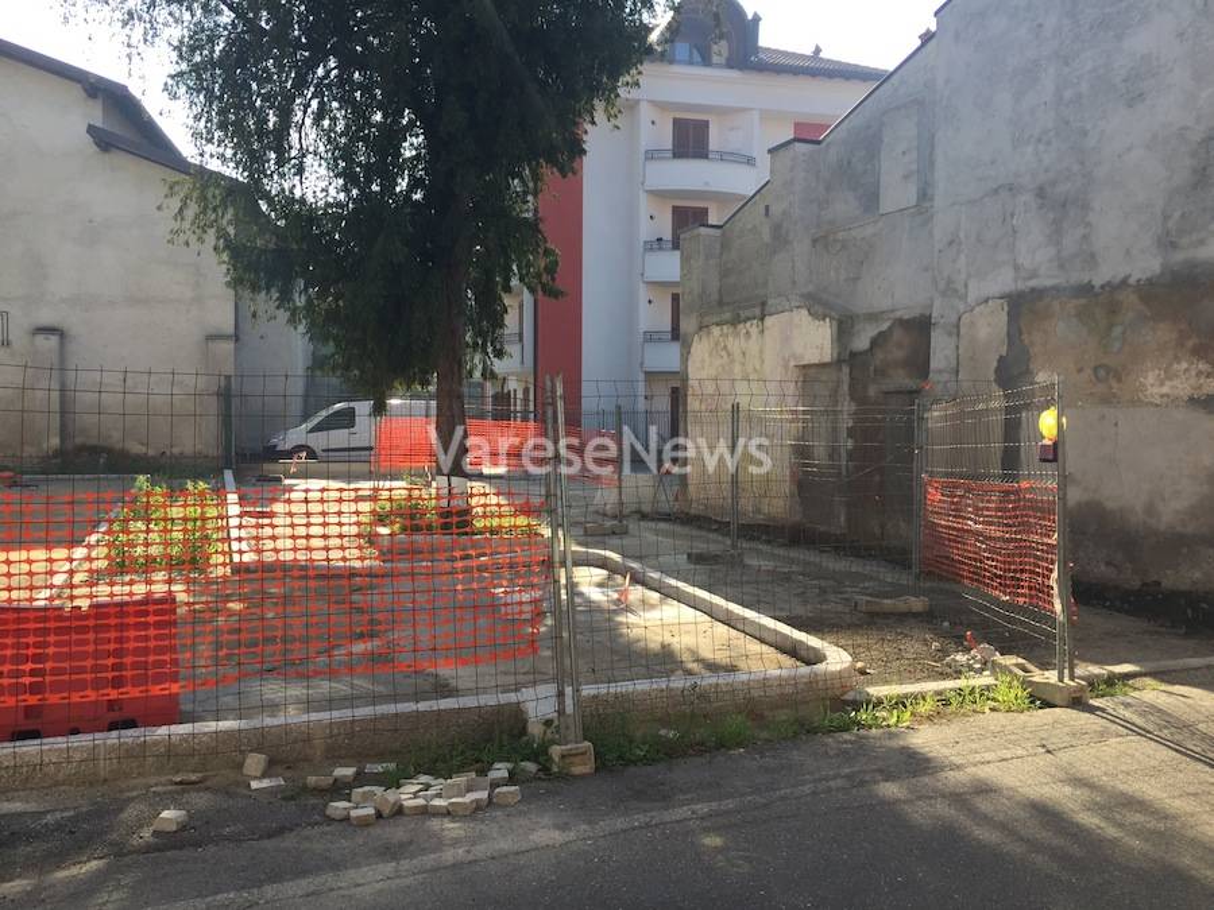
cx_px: 607
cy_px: 455
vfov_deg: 48.2
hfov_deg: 61.7
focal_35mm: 29
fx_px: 1017
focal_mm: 4.15
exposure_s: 1/573
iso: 32
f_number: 2.2
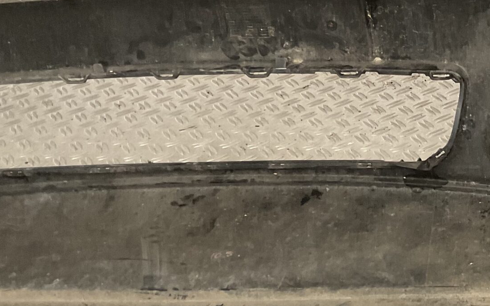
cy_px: 108
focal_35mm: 72
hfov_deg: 26.9
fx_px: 961
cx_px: 500
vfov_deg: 18.1
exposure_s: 1/50
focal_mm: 3
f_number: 1.8
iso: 80
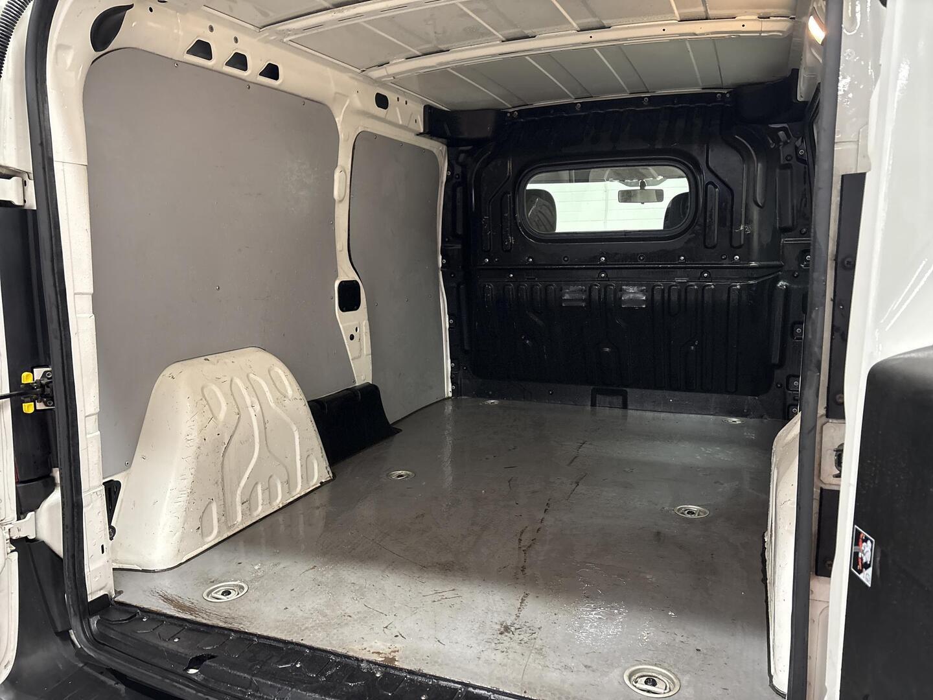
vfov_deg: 53.1
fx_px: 701
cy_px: 350
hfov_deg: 67.3
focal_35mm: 26
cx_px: 466
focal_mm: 5.96
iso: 500
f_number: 1.6
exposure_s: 1/50
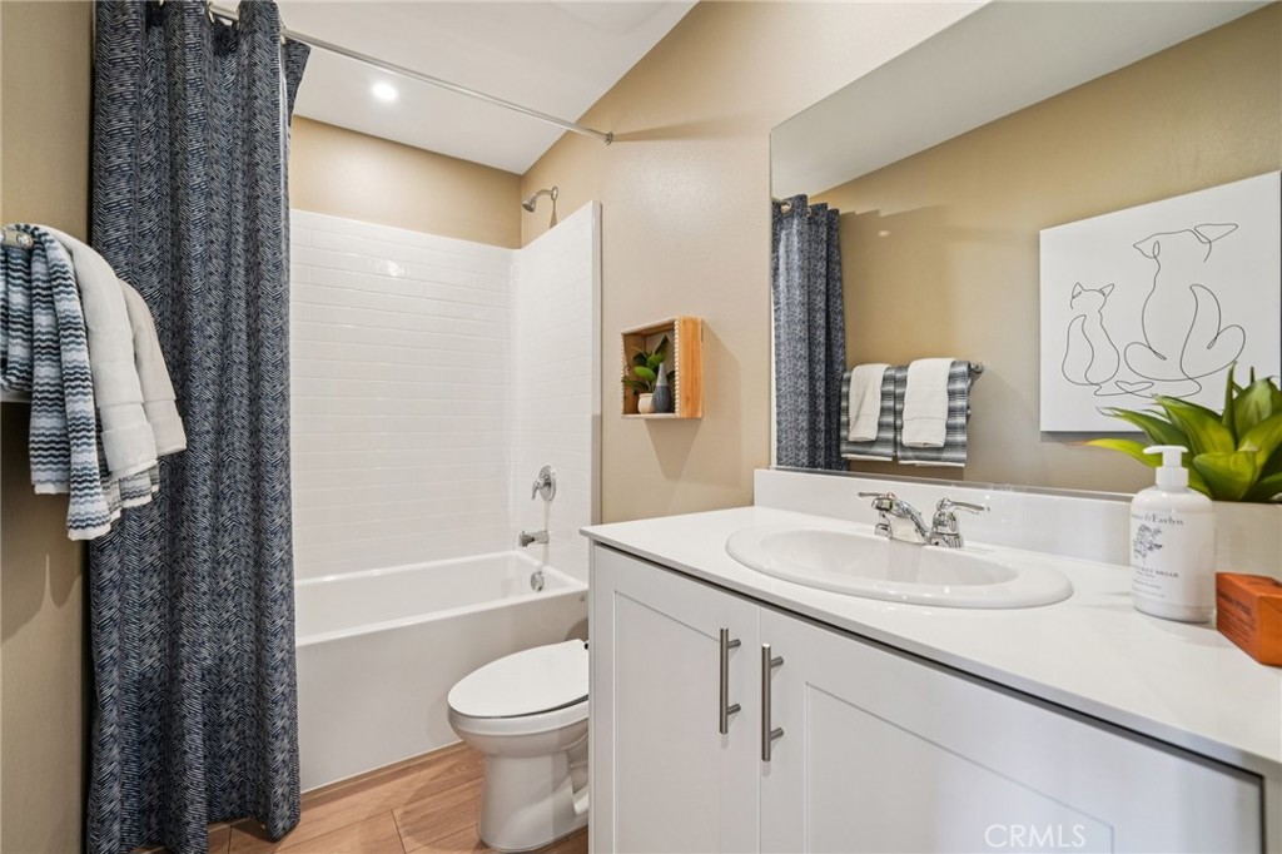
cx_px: 641
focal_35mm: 14
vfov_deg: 81.2
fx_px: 498
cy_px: 427
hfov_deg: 104.3
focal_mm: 14
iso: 400
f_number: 8
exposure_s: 1/8
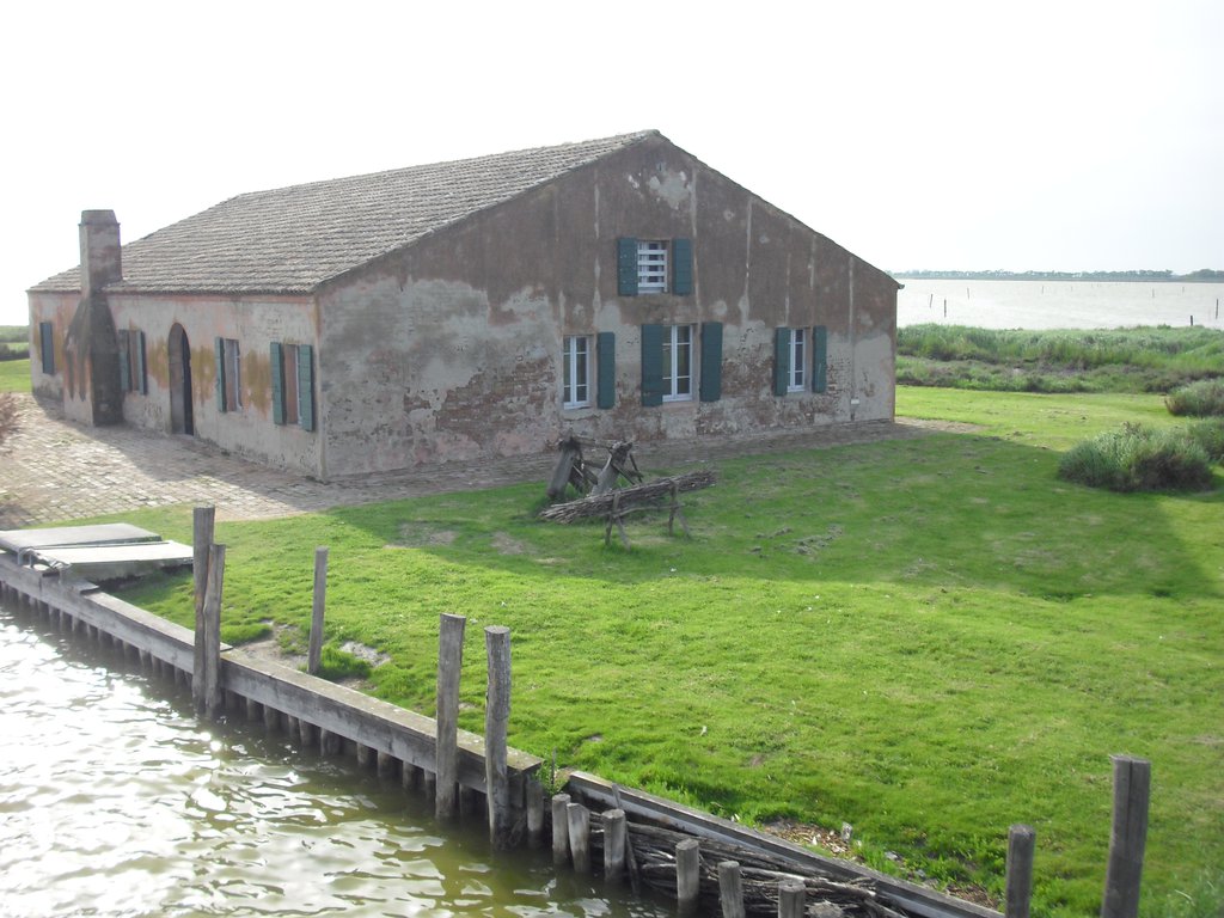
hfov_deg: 49.0
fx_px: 1344
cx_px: 612
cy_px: 459
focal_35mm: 38
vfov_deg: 37.7
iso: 100
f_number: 8
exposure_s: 1/80
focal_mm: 6.2
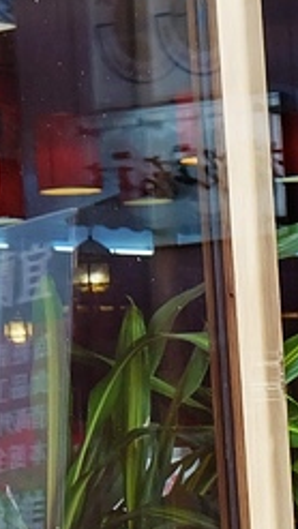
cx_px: 999
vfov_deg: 12.6
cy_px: 675
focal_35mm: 165
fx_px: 2317
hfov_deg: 6.5
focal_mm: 25.4
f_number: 5.6
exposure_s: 1/300
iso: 800
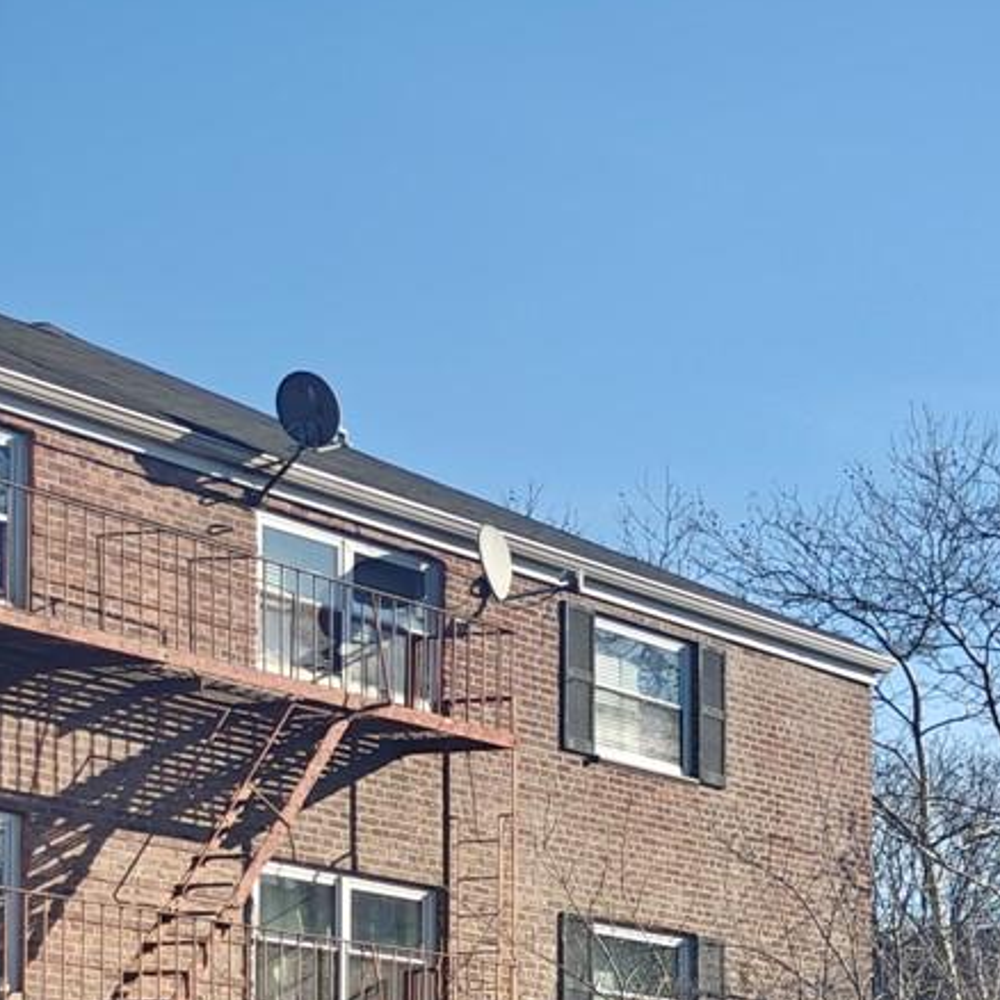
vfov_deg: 17.6
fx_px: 3105
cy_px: 1142
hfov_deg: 13.8
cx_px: 2315
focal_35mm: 95
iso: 50
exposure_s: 1/535
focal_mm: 6.06
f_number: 1.6
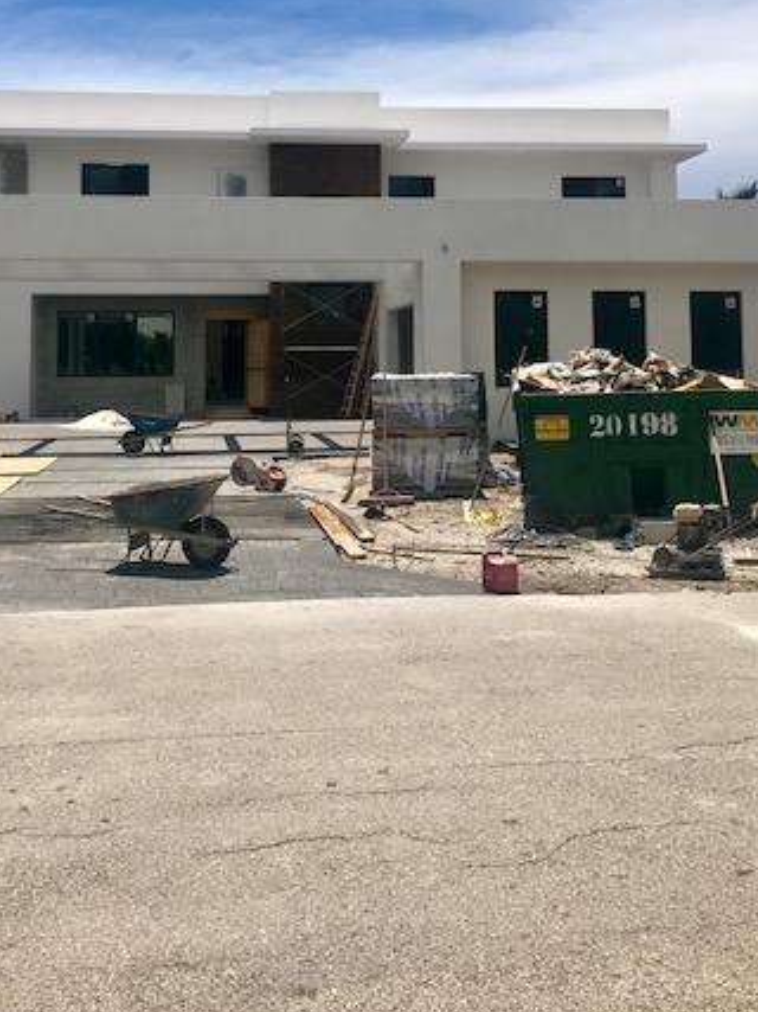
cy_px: 287
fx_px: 1227
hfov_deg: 34.2
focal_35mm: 42
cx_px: 284
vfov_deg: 43.7
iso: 20
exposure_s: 1/4367
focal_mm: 3.99
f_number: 1.8
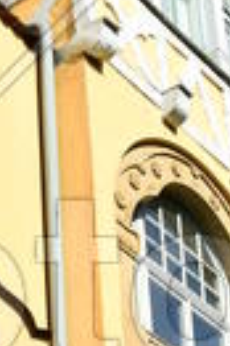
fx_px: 1597
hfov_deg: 7.9
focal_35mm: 166
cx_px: -215
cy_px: 301
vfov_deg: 12.3
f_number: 10
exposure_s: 1/250
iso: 100
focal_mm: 25
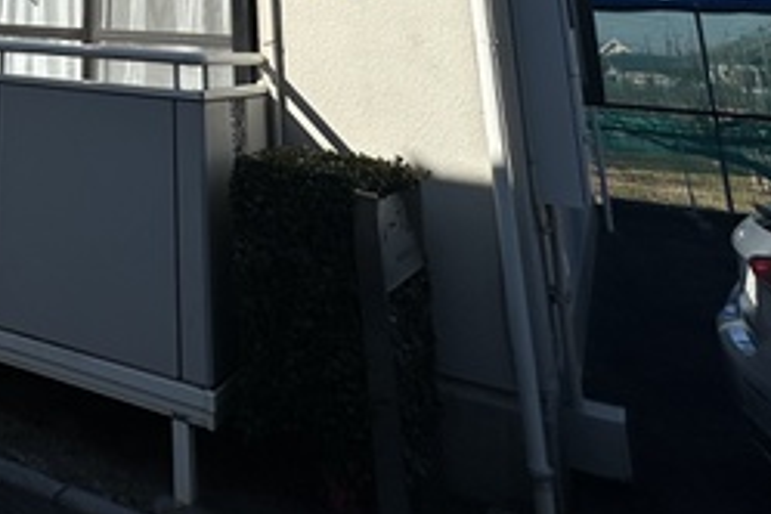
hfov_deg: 39.6
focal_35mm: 41
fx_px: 878
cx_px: -56
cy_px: -215
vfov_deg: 25.9
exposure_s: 1/3205
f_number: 2.2
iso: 40
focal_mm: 2.22
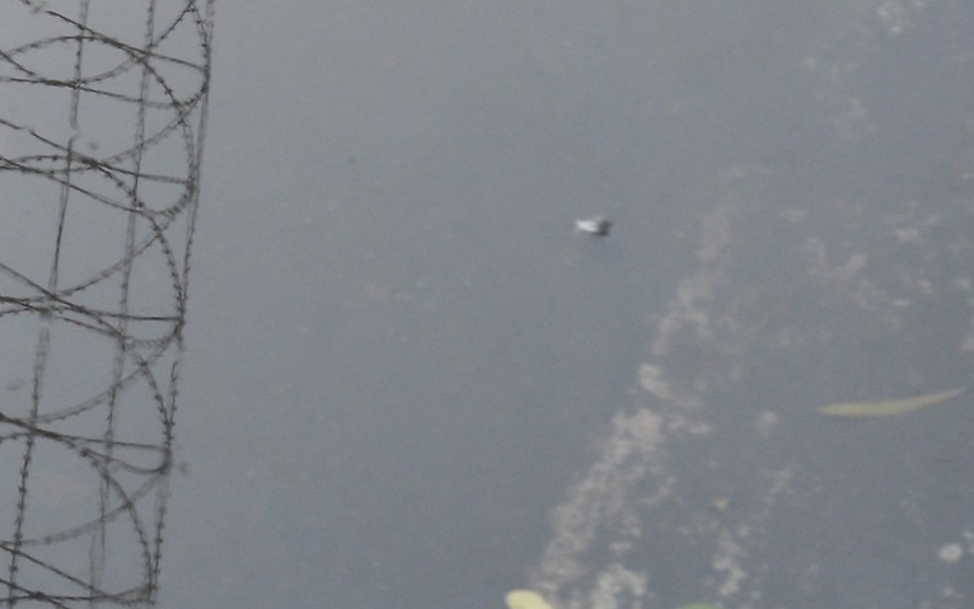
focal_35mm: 134
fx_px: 3558
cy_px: -473
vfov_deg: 9.3
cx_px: 223
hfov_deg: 15.5
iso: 200
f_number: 11
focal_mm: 28
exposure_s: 1/8
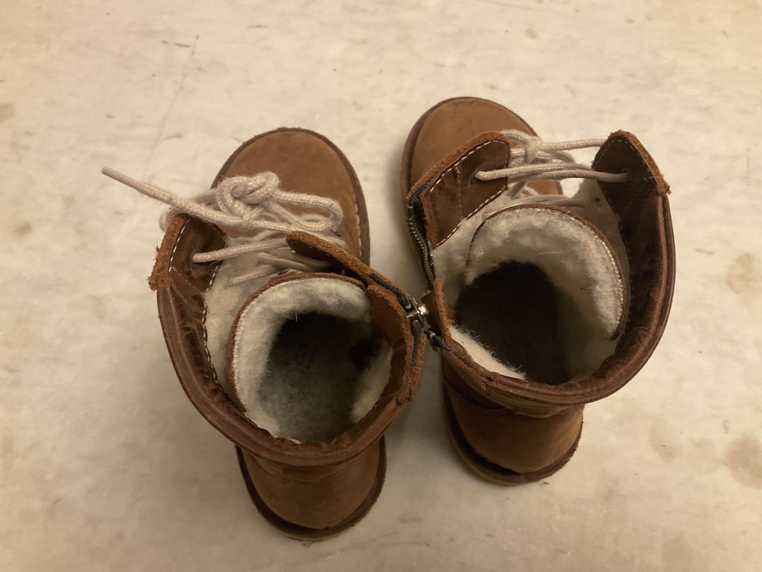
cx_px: 381
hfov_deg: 61.7
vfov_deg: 48.2
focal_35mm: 29
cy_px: 286
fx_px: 638
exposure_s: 1/33
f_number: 1.8
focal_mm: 3
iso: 200
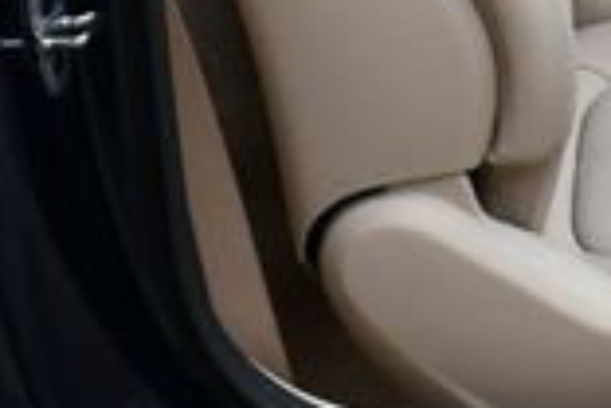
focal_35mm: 148
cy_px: -279
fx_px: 2512
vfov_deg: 8.9
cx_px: 693
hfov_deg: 13.6
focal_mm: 18
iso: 320
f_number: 5.6
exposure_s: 1/250
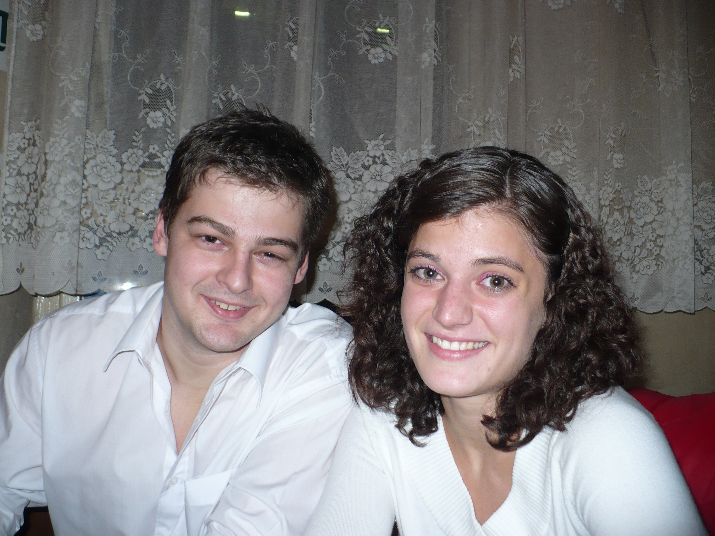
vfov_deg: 37.7
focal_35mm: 38
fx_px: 785
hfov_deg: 49.0
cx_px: 354
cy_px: 269
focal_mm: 6.1
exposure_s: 1/30
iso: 100
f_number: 2.8
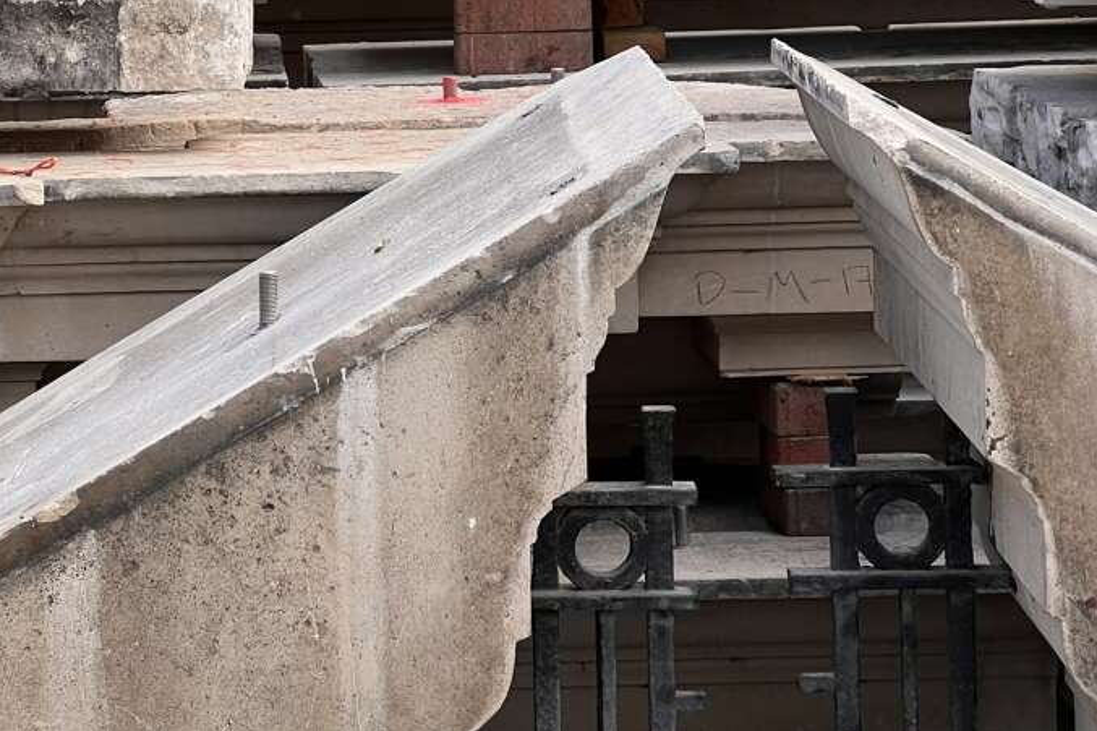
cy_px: 79
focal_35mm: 142
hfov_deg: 14.4
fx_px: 4326
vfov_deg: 9.6
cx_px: 285
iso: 32
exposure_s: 1/148
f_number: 2.8
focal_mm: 9
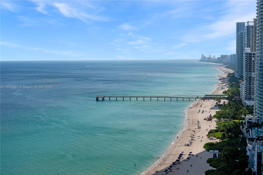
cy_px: 88
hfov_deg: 35.6
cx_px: 132
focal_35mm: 56
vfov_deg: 24.2
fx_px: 409
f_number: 9
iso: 100
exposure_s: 1/200
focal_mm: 56
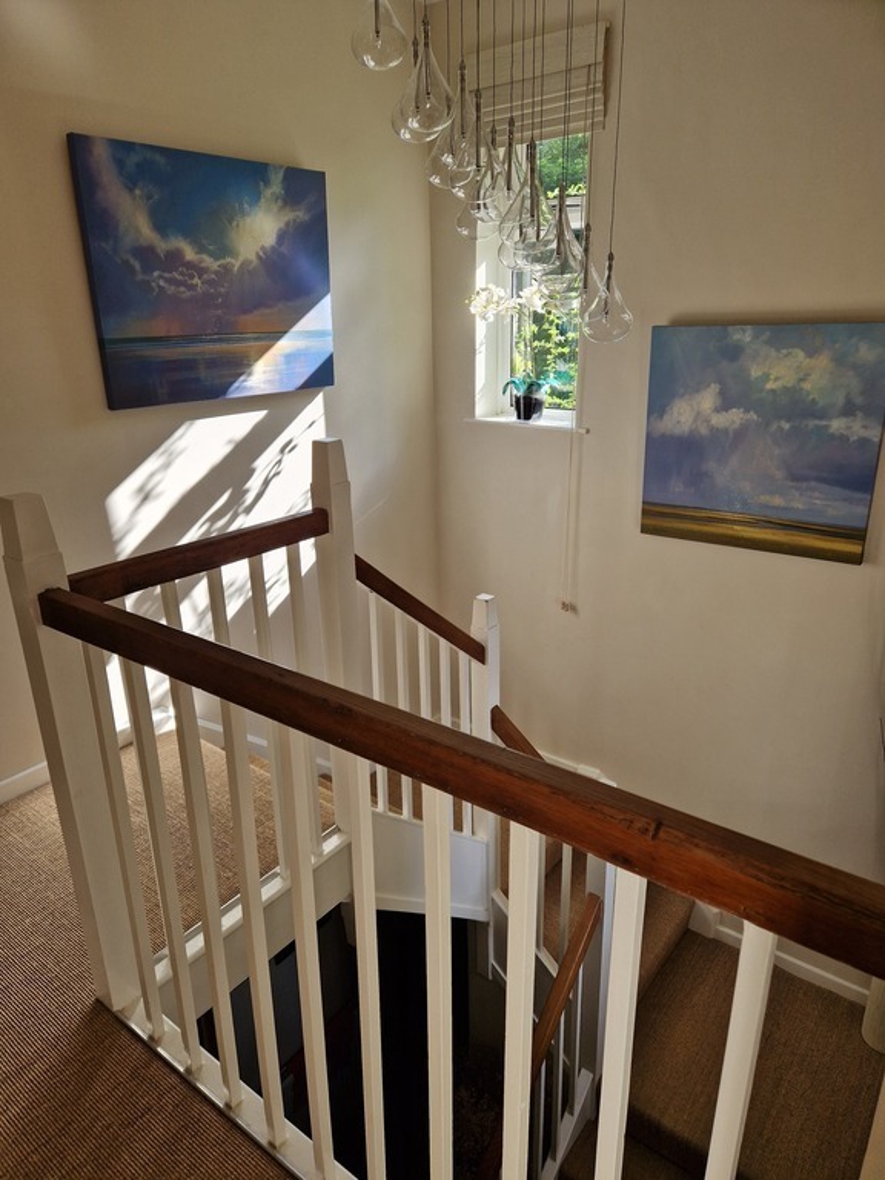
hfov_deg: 58.9
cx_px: 442
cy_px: 590
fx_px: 784
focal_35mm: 23
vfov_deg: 73.9
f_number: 1.8
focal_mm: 5.4
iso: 50
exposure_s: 1/180
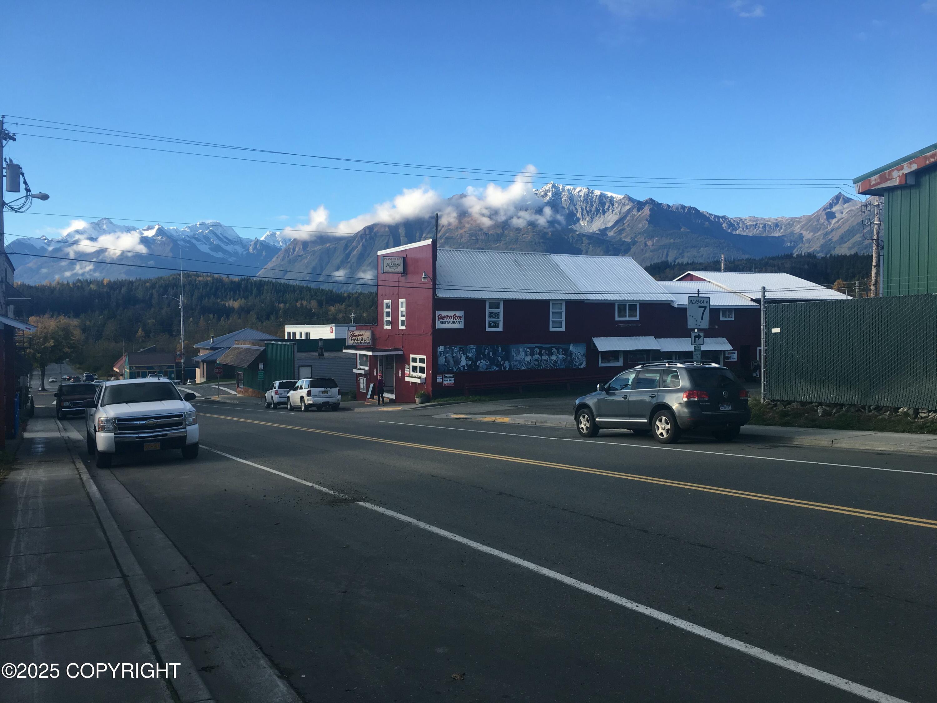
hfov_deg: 61.7
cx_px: 468
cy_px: 352
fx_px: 785
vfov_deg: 48.2
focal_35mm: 29
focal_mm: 4.15
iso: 25
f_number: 2.2
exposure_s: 1/615
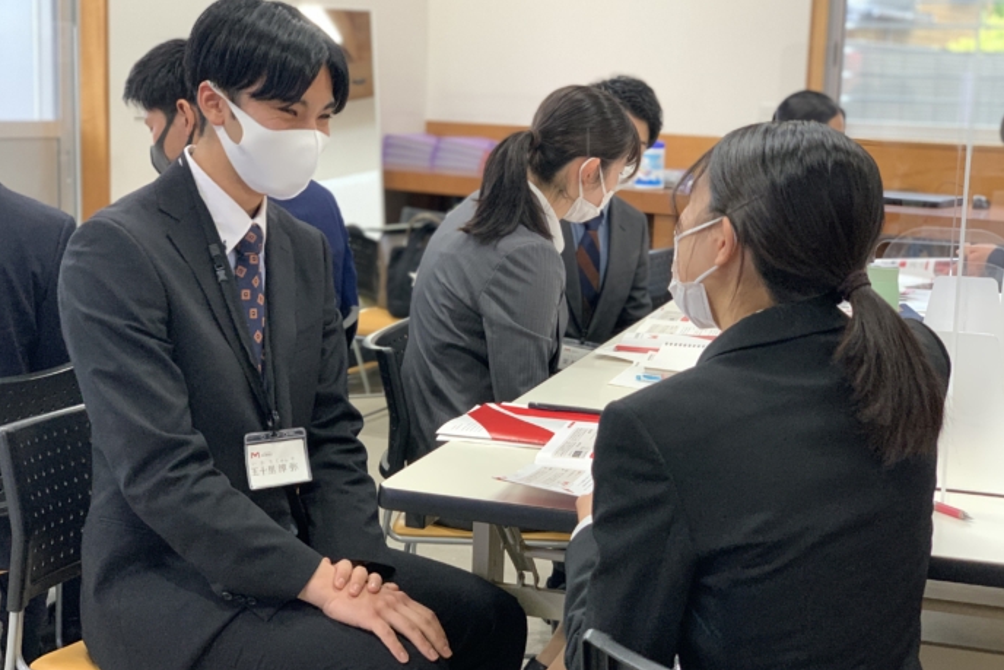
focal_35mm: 55
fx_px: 1534
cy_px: 328
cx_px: 503
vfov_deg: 24.6
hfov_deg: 36.2
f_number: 2.4
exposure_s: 1/60
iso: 160
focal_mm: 6
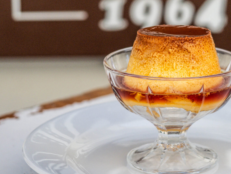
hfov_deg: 12.5
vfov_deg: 9.3
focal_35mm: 158
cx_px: 164
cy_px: 10
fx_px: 1055
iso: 200
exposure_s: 1/1250
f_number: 2.8
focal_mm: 35
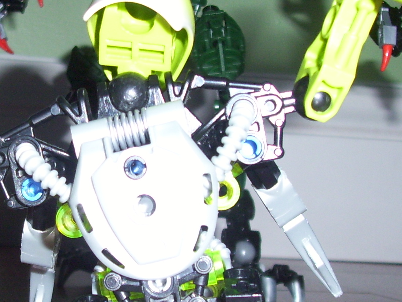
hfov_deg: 19.2
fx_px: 1184
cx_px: 111
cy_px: 200
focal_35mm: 102
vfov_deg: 14.5
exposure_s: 1/40
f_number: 2.9
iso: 80
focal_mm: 5.7
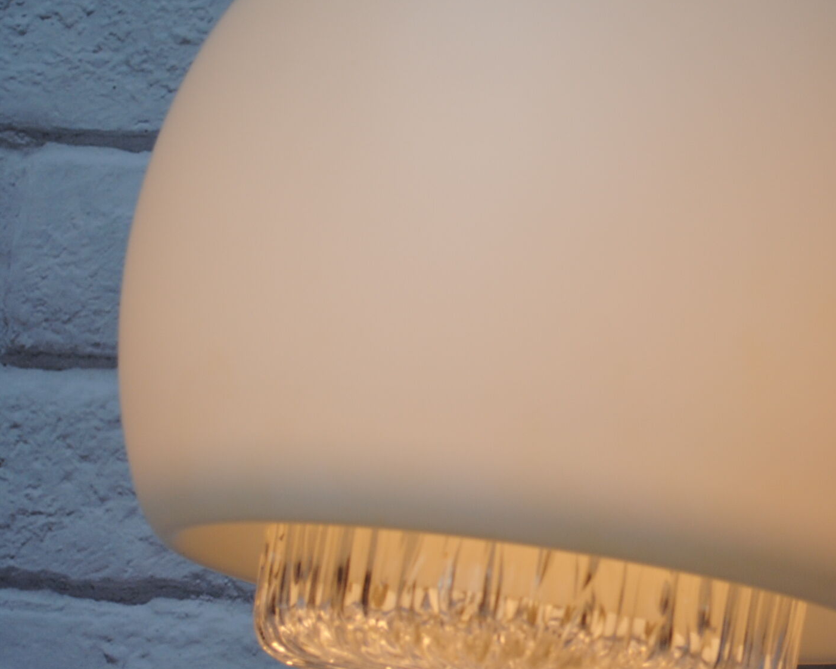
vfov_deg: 15.5
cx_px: 651
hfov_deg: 19.2
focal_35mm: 99
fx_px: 2449
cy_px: 325
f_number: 5.6
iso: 110
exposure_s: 1/125
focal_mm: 34
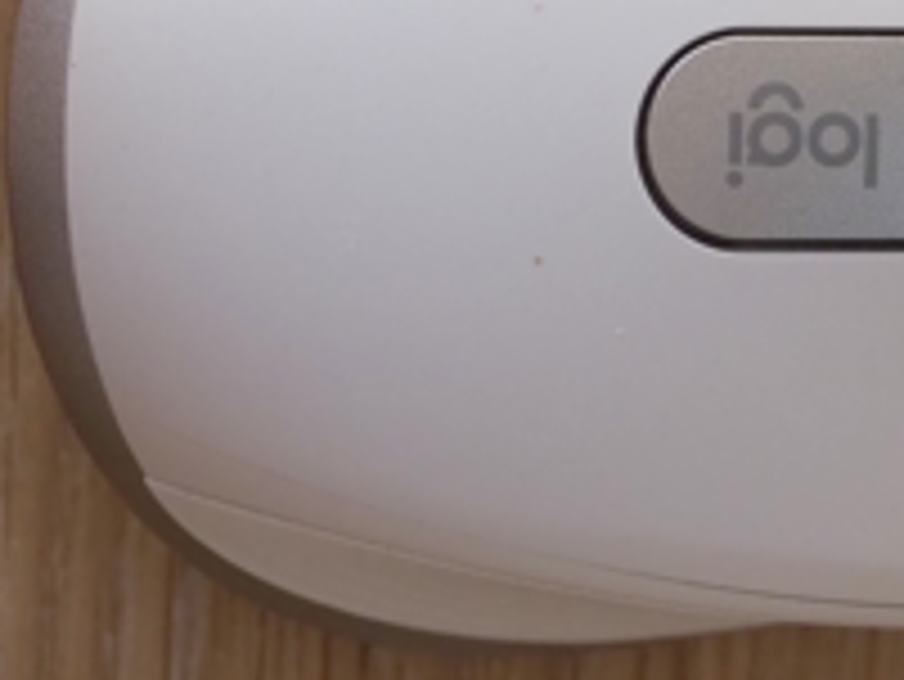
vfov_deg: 5.9
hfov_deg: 7.9
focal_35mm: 251
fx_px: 6559
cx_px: 873
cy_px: 124
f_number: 5.6
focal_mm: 60
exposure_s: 1/125
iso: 2000
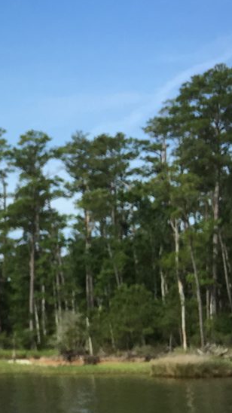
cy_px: 210
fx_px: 1291
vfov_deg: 18.2
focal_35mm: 118
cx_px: -520
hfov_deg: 8.3
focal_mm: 4.15
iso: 25
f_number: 2.2
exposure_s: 1/1538
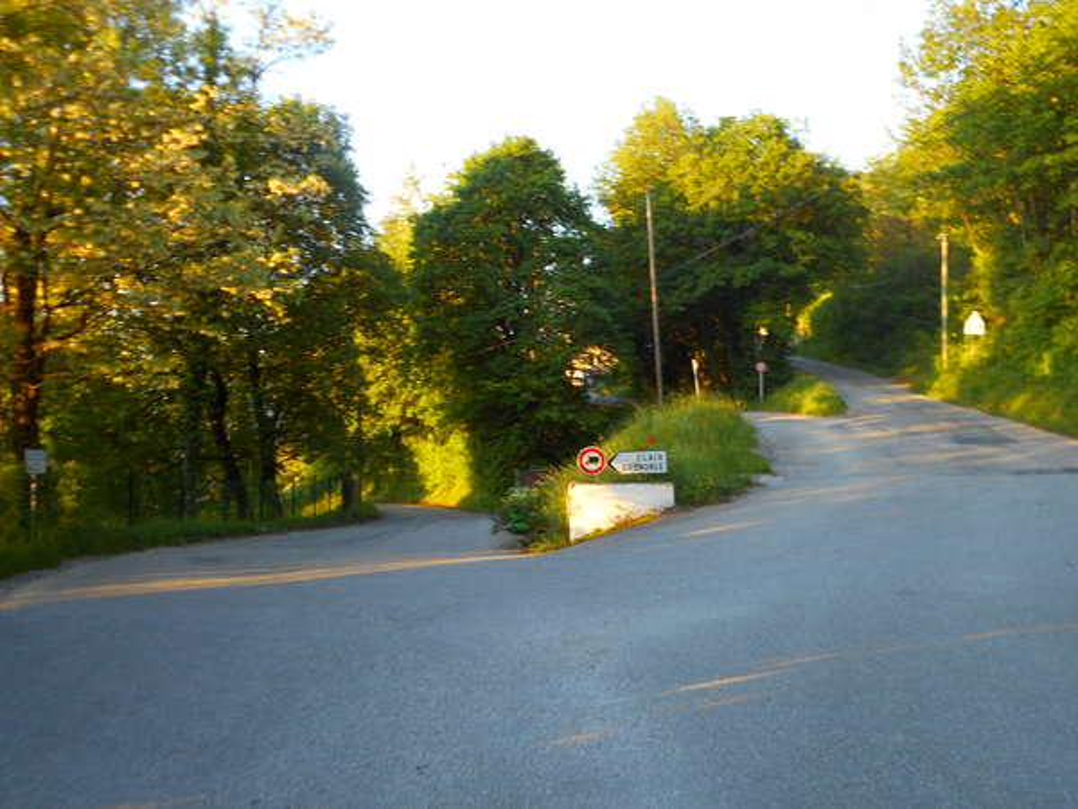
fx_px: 1059
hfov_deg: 54.0
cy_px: 404
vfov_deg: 41.8
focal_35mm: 34
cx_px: 539
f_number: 4.2
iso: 80
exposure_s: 1/30
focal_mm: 6
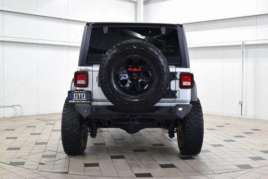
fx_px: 357
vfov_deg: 28.1
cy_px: 90
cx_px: 134
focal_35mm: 48
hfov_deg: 41.1
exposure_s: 1/15
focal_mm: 32
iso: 720
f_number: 6.3
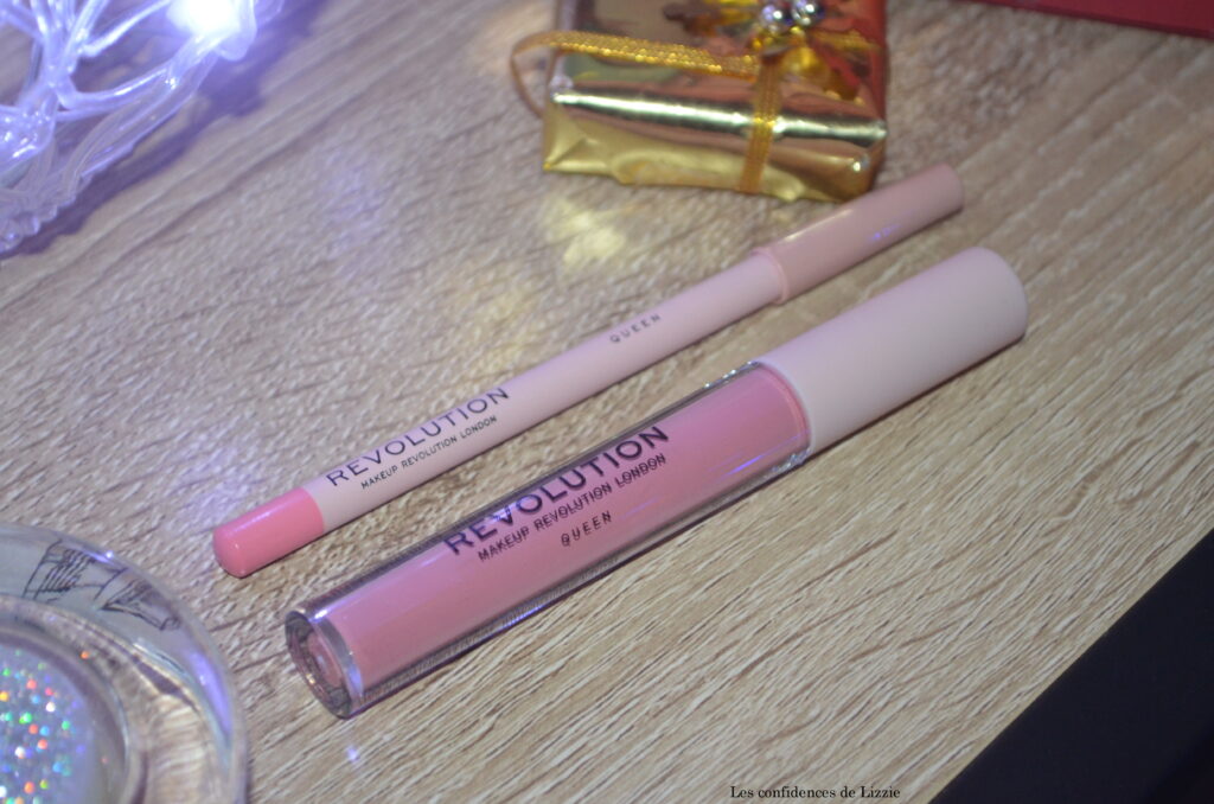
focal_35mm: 82
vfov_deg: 16.5
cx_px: 607
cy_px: 402
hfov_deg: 24.7
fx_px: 2776
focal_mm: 55
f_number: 5.6
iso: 1600
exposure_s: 1/60
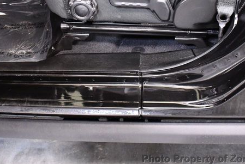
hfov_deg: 35.0
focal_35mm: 57
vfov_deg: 23.7
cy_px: 53
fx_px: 389
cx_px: 134
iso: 3600
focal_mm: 20
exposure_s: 1/60
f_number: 3.5
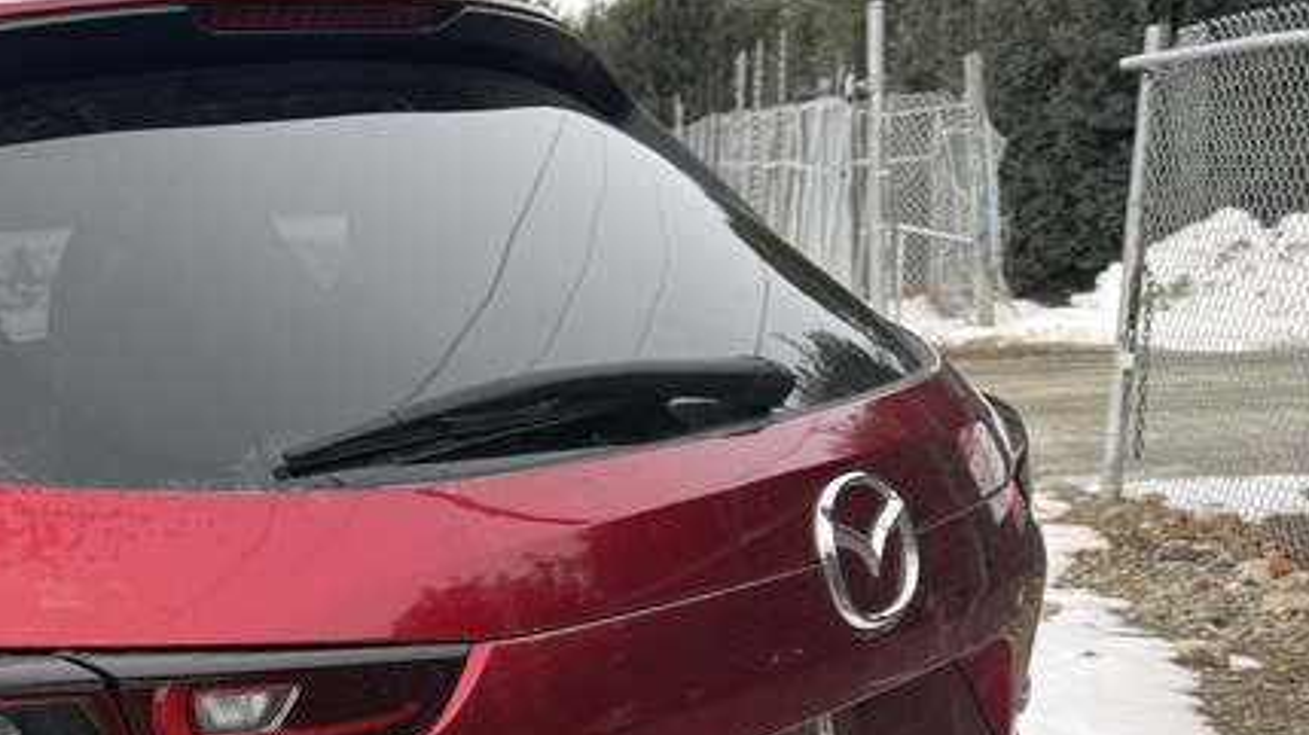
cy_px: 744
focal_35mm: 61
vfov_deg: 19.1
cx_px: -211
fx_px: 2117
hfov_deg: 30.0
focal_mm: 6.76
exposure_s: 1/878
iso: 80
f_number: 1.78
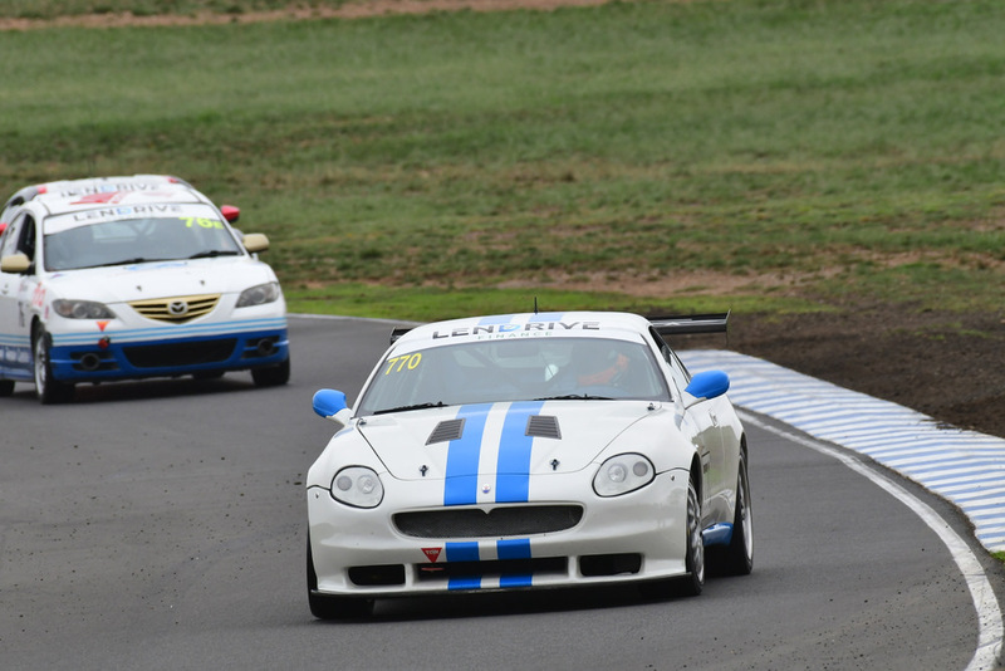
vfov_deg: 1.8
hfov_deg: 2.7
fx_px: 20944
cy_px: 336
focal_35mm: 750
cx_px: 502
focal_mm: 500
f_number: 10
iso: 640
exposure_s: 1/640
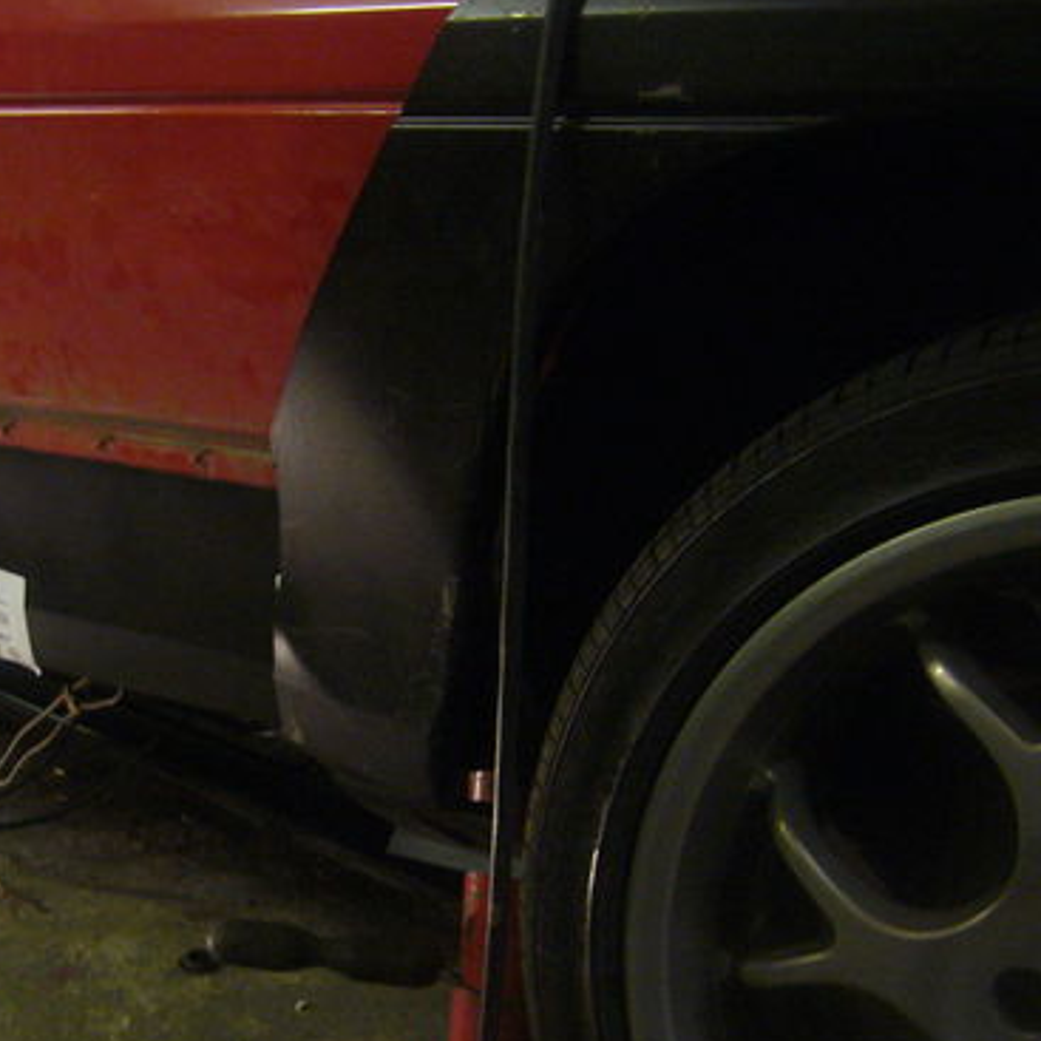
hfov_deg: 31.3
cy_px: 604
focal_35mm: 54
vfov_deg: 31.6
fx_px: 1837
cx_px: 318
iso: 200
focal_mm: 5.8
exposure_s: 1/8
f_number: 2.8
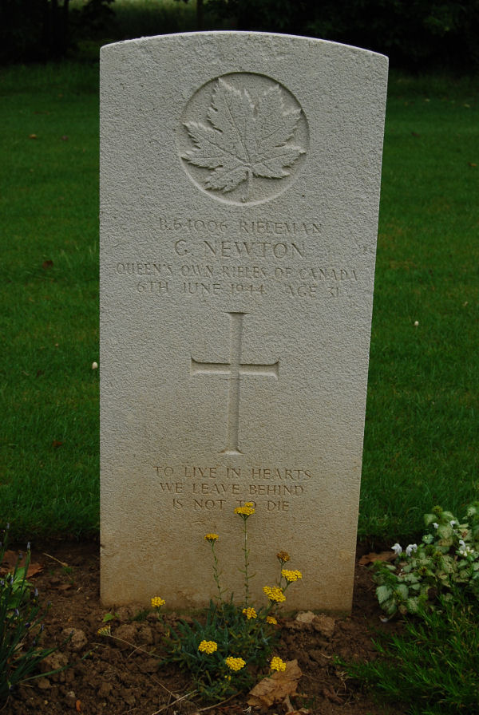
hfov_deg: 22.7
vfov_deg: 33.4
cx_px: 240
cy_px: 358
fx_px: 1194
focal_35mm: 60
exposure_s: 1/250
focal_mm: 40
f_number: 8
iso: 200
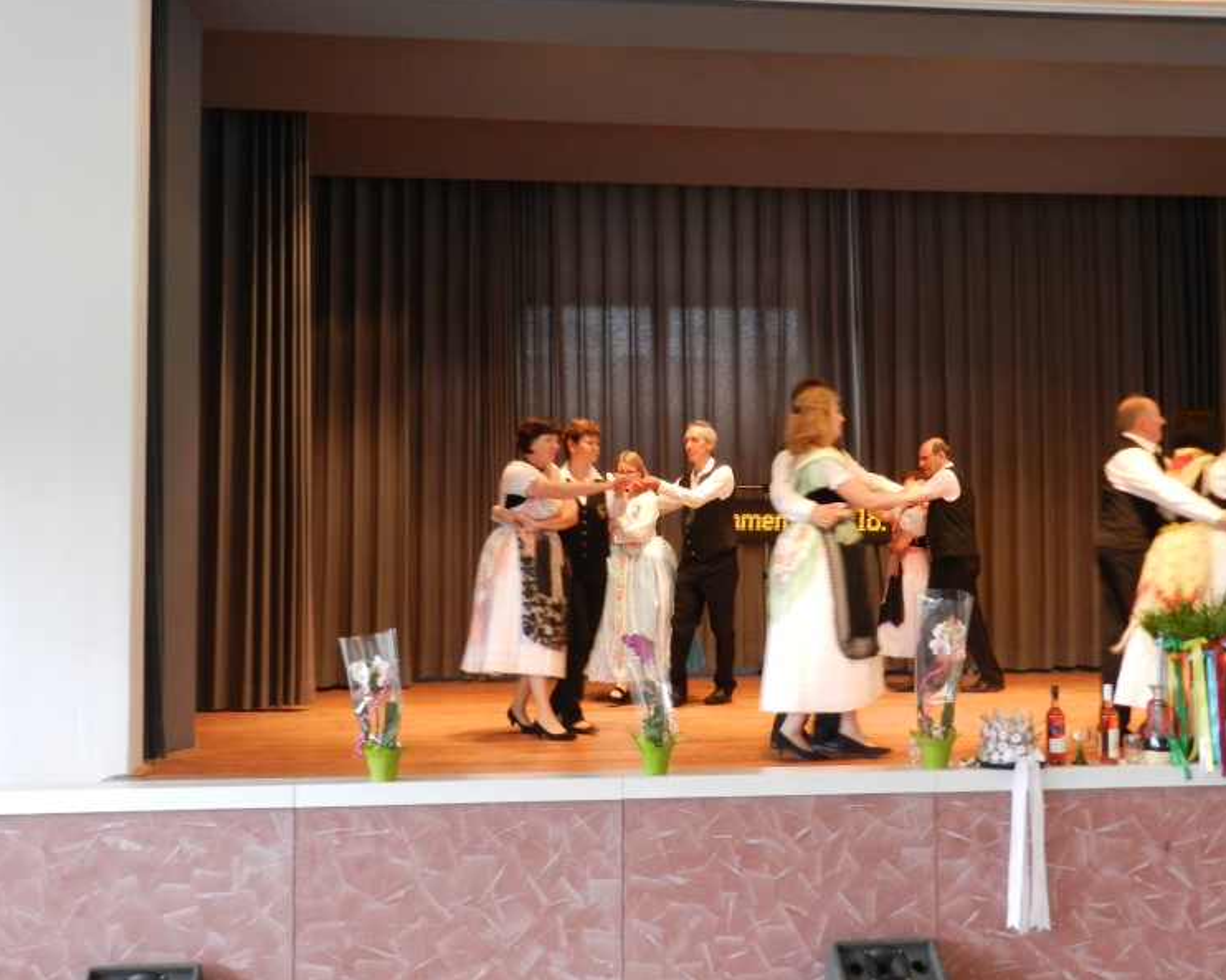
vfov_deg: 37.3
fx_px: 1451
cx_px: 626
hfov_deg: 45.8
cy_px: 489
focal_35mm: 40
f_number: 4
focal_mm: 6.7
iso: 360
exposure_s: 1/25
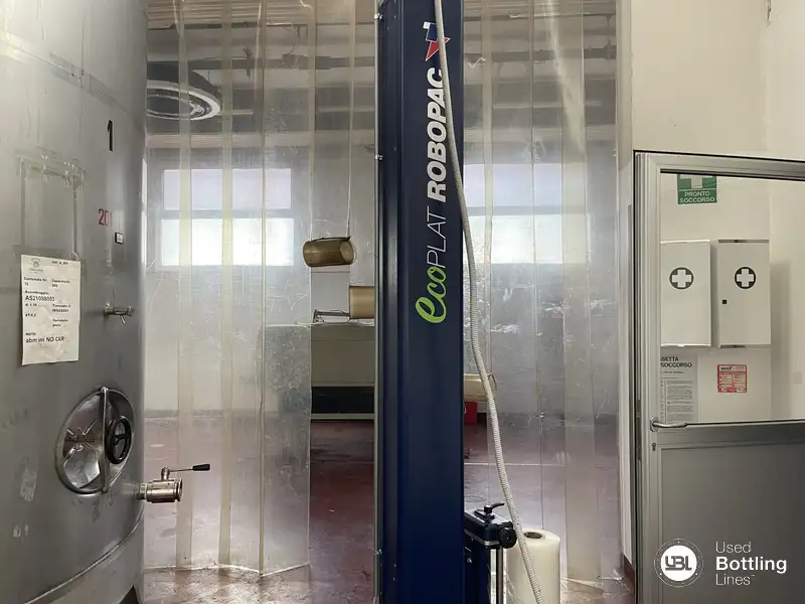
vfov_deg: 53.1
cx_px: 402
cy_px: 302
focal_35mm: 26
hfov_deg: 67.3
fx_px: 605
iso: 125
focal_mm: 5.1
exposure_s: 1/93
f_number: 1.6
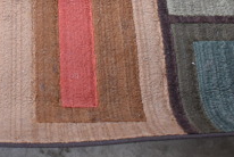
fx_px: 521
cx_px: 16
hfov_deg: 24.5
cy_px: -68
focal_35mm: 80
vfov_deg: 15.9
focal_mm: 18
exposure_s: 1/160
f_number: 3.5
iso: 800
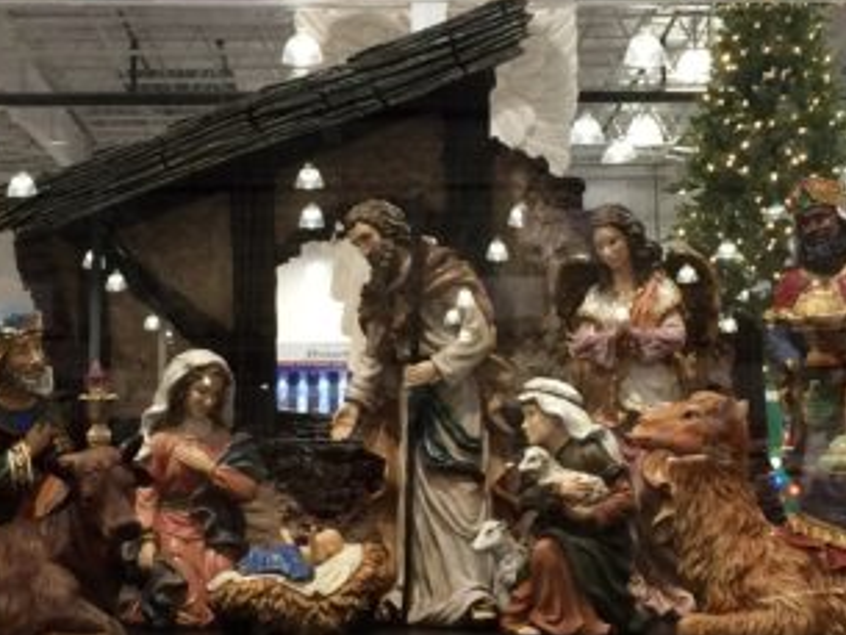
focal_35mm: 73
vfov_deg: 20.2
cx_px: 408
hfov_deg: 26.7
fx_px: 1785
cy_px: 269
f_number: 2.2
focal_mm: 4.15
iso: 100
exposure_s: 1/30
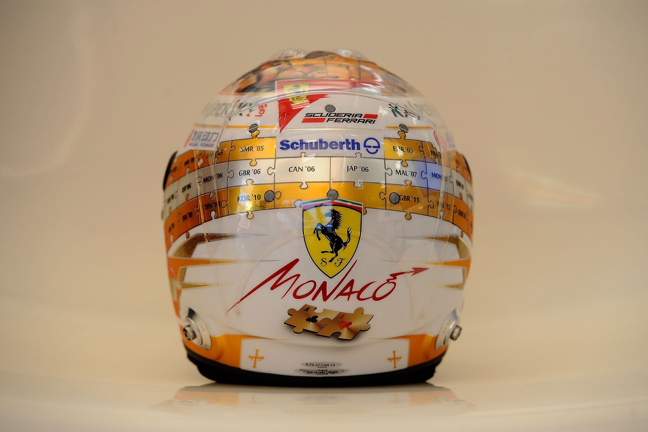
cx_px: 324
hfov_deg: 13.3
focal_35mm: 155
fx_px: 2789
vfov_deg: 8.9
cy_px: 216
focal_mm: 155
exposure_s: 1/250
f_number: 4.5
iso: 400
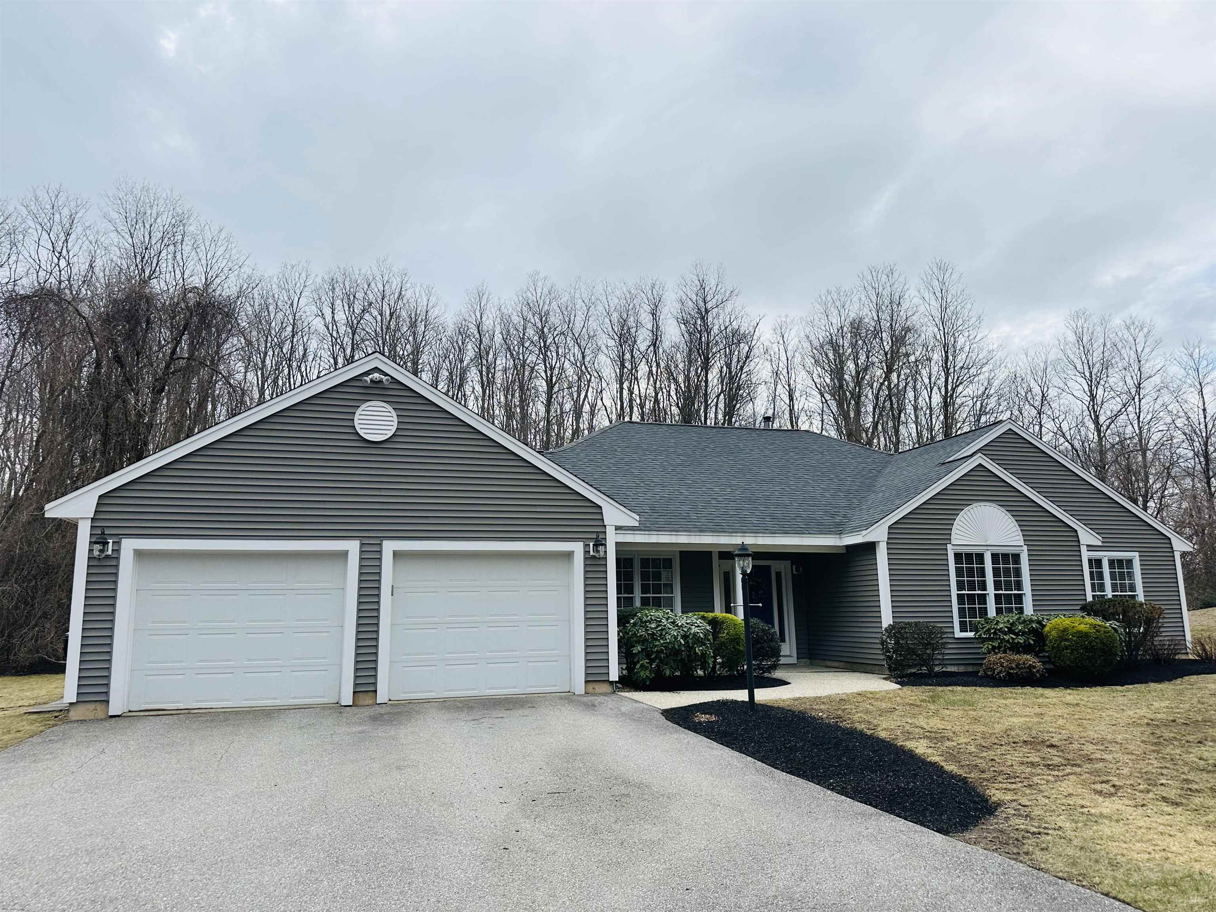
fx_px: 843
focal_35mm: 24
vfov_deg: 56.8
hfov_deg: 71.6
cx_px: 608
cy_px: 456
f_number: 1.78
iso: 80
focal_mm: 6.86
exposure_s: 1/3472
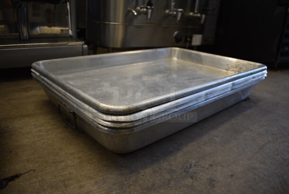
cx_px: 144
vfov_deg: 48.0
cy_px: 97
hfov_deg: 67.3
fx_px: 217
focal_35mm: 27
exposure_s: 1/125
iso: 800
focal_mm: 18
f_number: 3.5
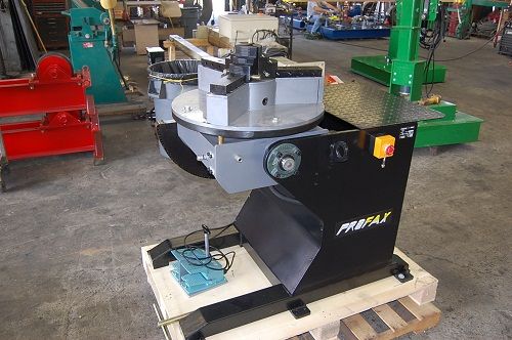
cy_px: 170
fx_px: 426
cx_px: 256
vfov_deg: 43.5
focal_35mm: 30
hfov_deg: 62.0
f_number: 3.8
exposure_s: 1/60
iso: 400
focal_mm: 20
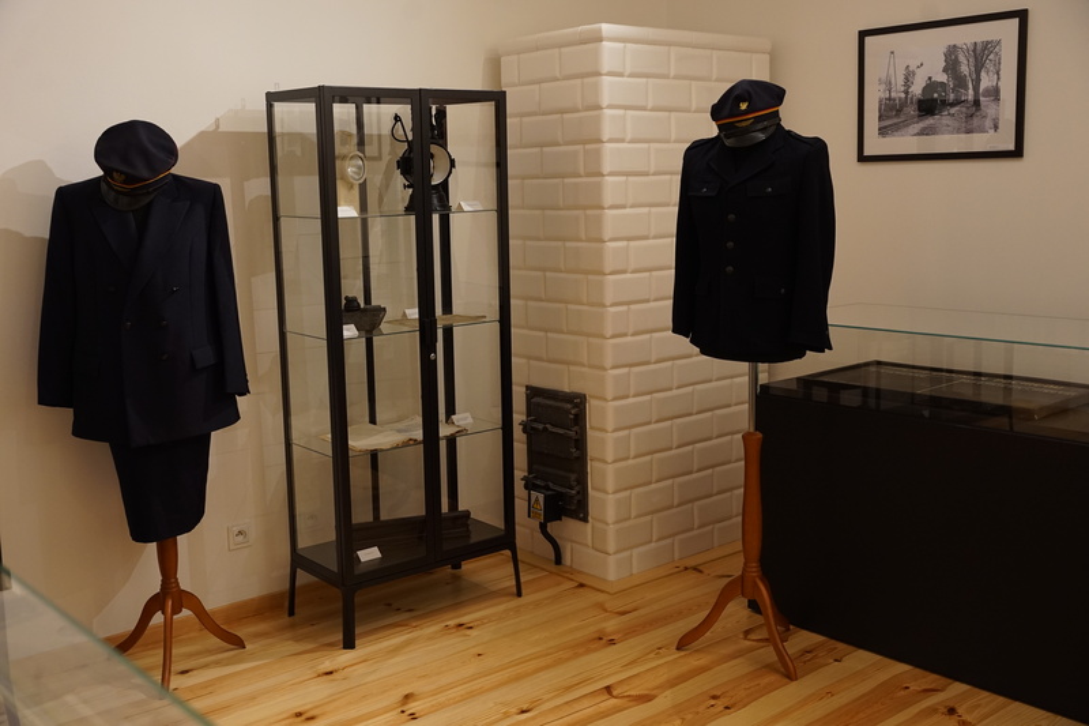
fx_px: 1179
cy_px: 363
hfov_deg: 49.6
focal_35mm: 39
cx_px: 544
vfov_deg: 34.2
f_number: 4.5
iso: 1250
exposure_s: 1/80
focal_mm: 39
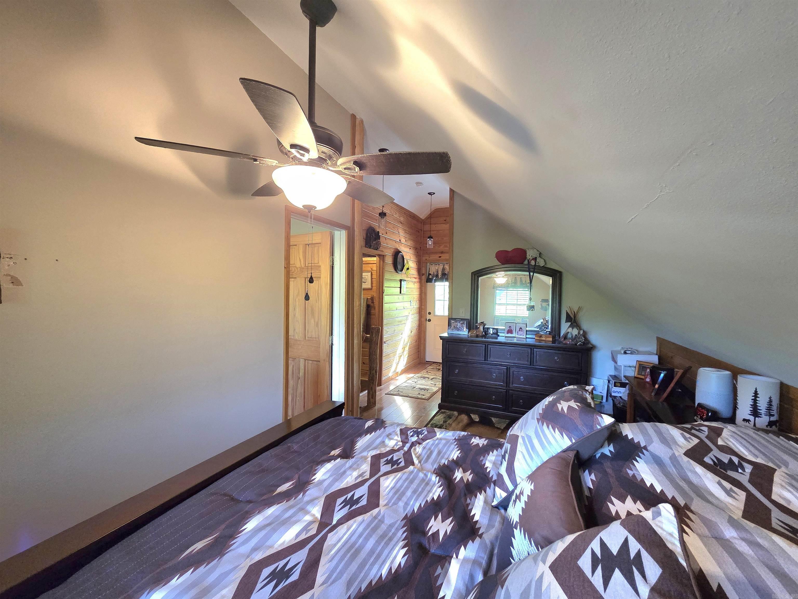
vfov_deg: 89.9
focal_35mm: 13
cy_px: 300
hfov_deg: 106.2
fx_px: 300
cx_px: 399
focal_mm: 2.2
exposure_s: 1/60.2
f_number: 2.2
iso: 400
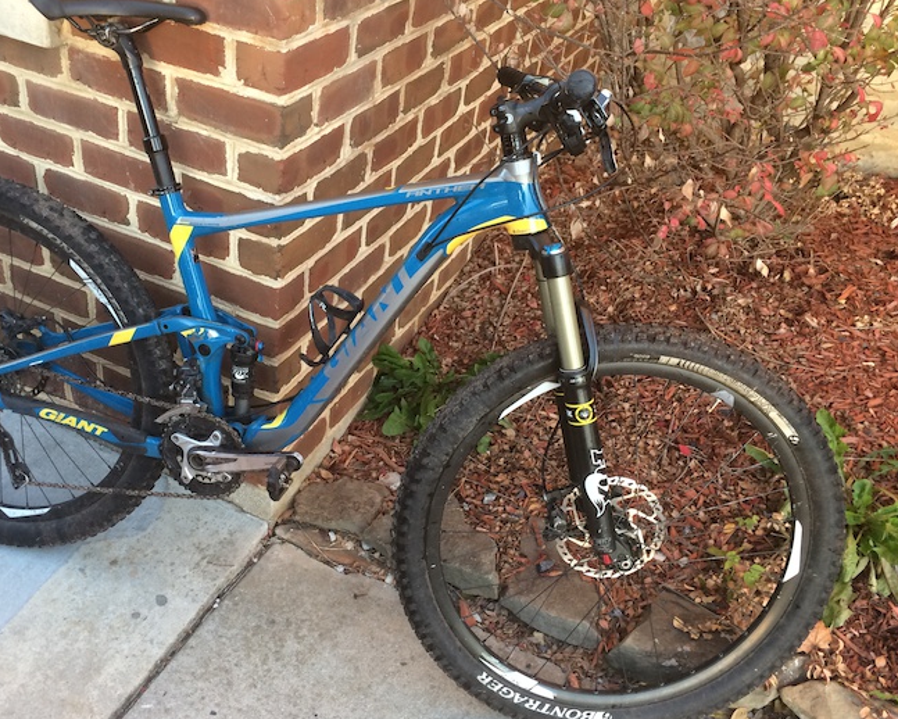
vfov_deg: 42.2
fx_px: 930
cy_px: 340
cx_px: 397
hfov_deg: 51.4
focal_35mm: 35
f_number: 2.2
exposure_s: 1/30
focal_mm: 4.15
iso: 32
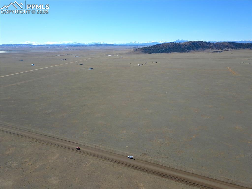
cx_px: 126
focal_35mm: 26
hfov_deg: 67.3
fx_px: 189
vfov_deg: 53.0
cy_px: 94
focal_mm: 4.73
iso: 100
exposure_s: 1/1289
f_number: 2.2
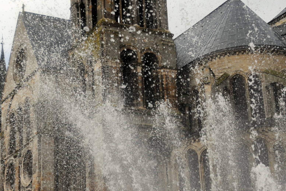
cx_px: 122
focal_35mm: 83
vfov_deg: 16.4
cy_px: 80
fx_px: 659
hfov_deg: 24.5
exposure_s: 1/640
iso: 200
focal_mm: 52
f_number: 8
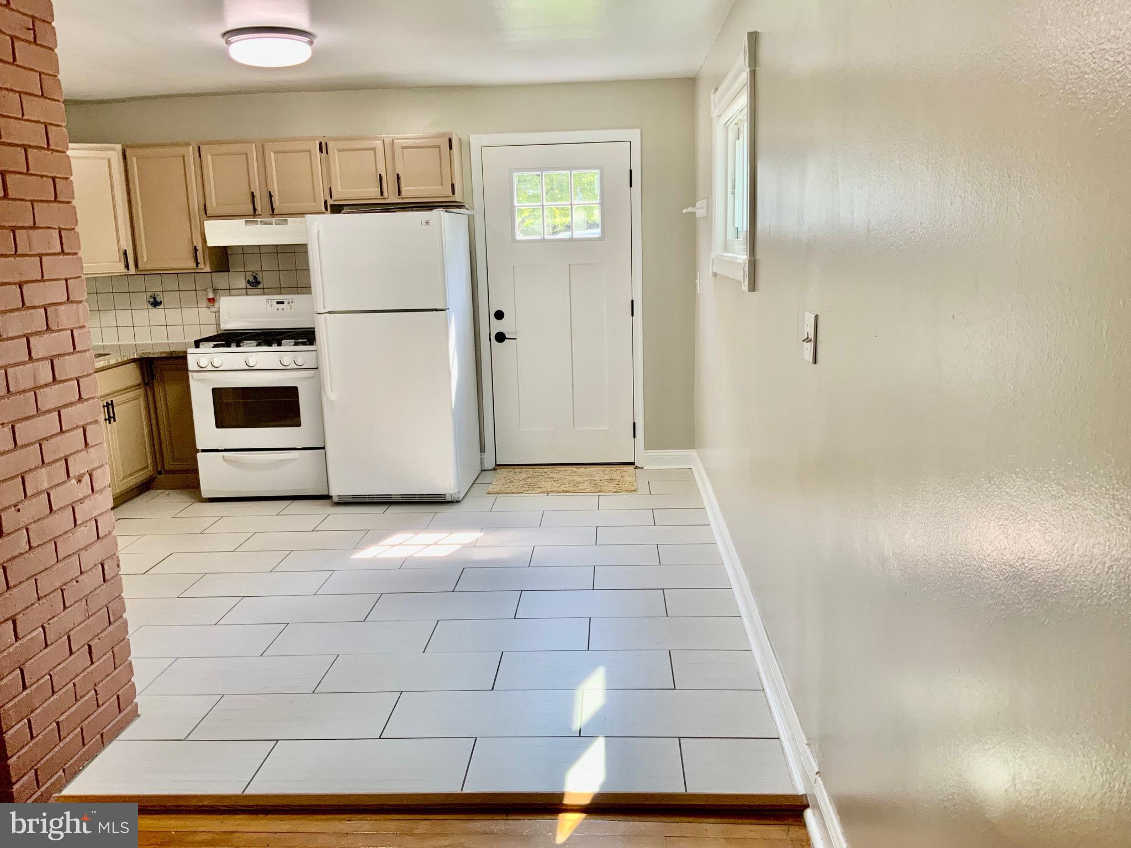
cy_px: 424
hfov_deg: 61.7
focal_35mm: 29
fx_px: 948
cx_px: 566
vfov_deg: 48.2
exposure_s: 1/120
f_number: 1.8
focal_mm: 3
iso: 64
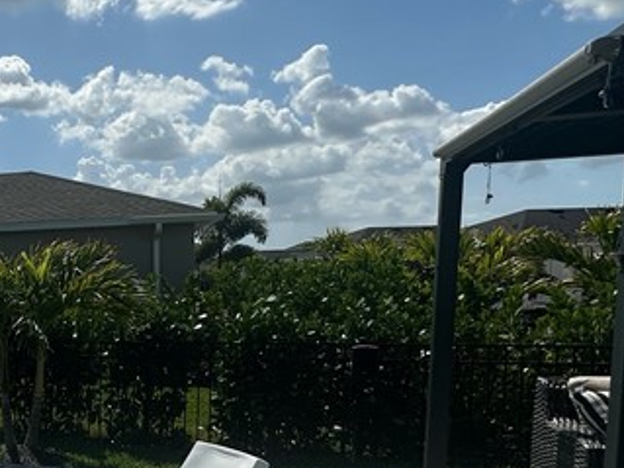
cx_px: -174
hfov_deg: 32.4
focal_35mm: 45
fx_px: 811
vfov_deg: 31.4
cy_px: 366
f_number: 2.2
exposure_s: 1/4464
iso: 50
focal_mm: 2.22
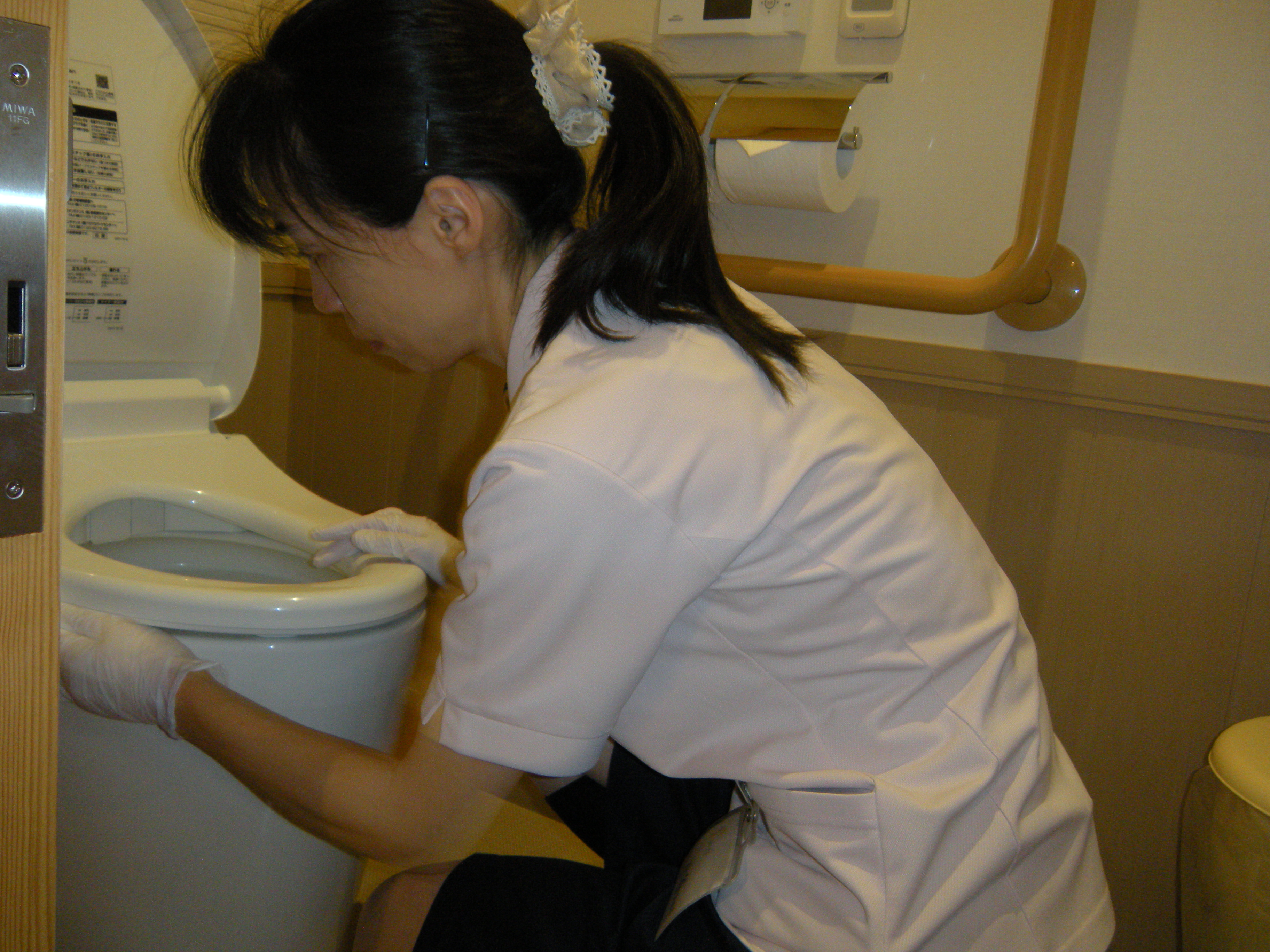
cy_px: 476
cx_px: 635
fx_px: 1284
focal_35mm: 35
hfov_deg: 52.6
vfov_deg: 40.7
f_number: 3.8
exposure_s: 1/30
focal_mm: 5.9
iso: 200
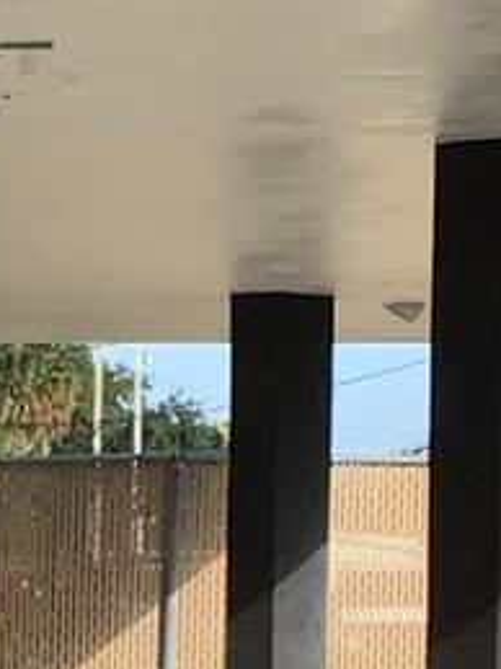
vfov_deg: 8.0
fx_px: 4732
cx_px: -444
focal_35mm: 245
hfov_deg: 5.9
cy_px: 860
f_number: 2.4
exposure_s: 1/715
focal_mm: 3.3
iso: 25
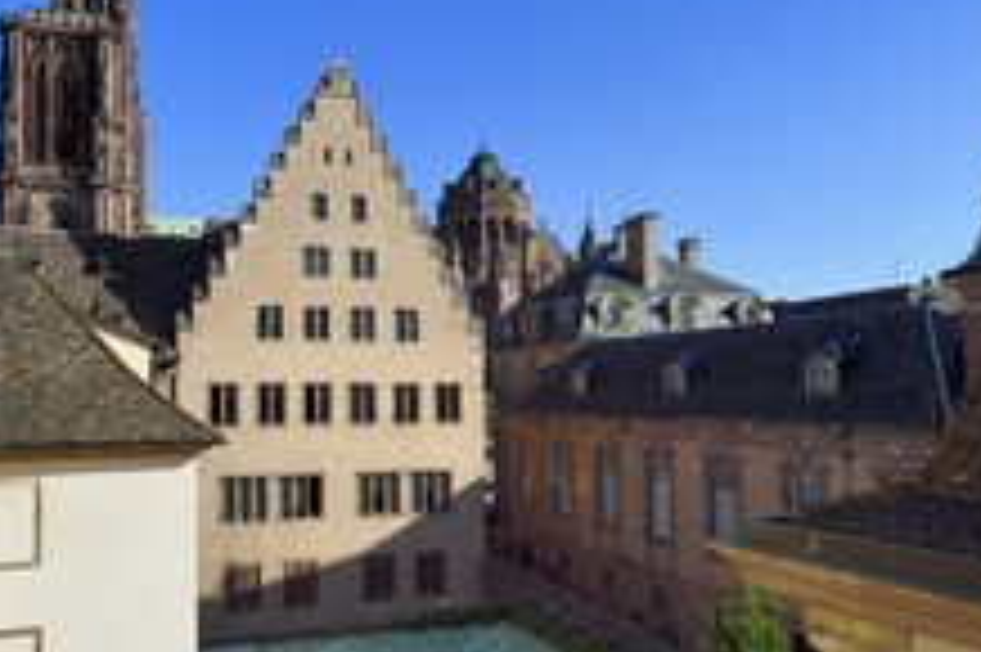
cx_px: 400
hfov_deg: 66.9
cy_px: 315
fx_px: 735
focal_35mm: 27
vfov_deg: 47.9
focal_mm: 14
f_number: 14
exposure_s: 1/250
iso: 200
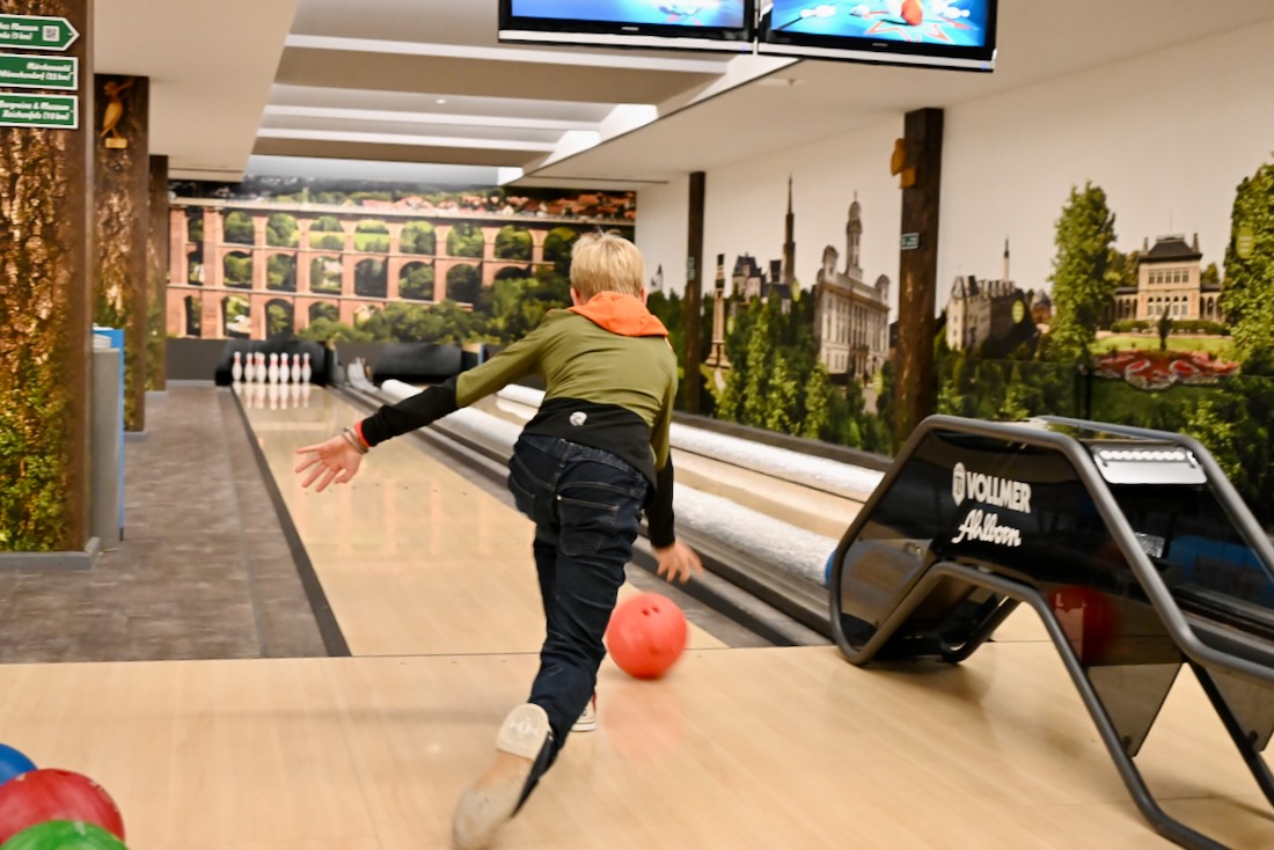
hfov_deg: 44.5
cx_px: 637
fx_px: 1557
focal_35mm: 44
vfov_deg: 30.5
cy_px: 425
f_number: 5.3
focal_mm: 44
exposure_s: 1/60
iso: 8000
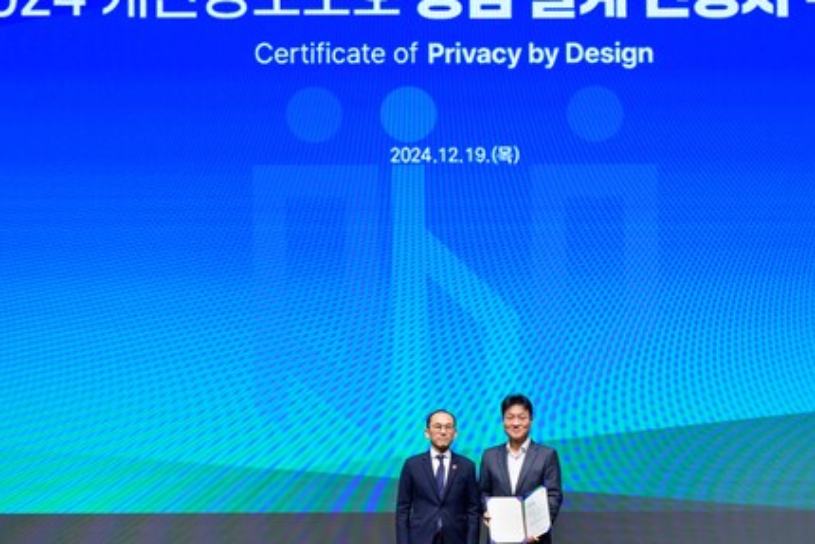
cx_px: 459
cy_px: 330
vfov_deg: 28.8
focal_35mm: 47
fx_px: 1057
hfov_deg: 42.1
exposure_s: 1/90
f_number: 5.6
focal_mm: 33.5
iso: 2500
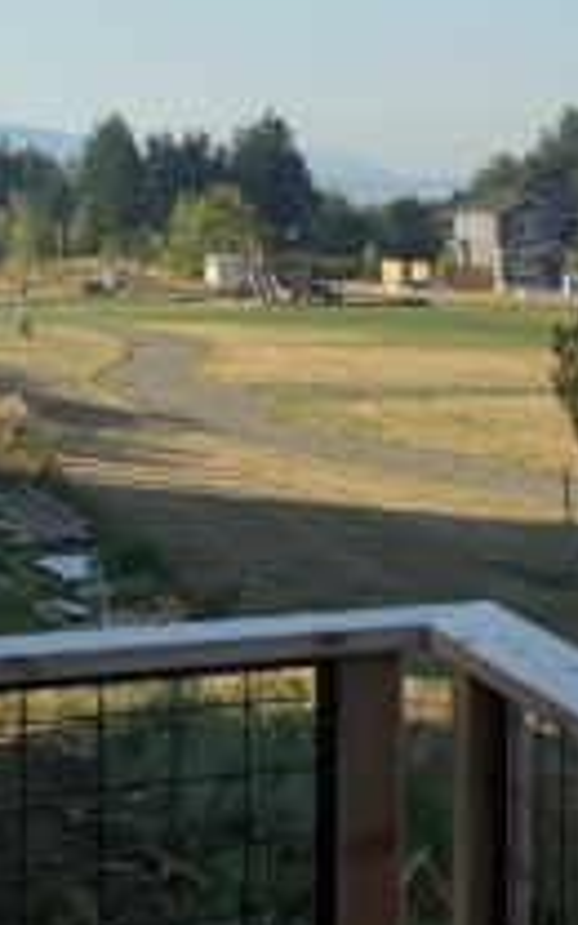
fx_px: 2470
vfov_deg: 21.1
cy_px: 302
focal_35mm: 98
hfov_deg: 12.9
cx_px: 774
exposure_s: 1/3891
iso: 64
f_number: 1.78
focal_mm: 6.76
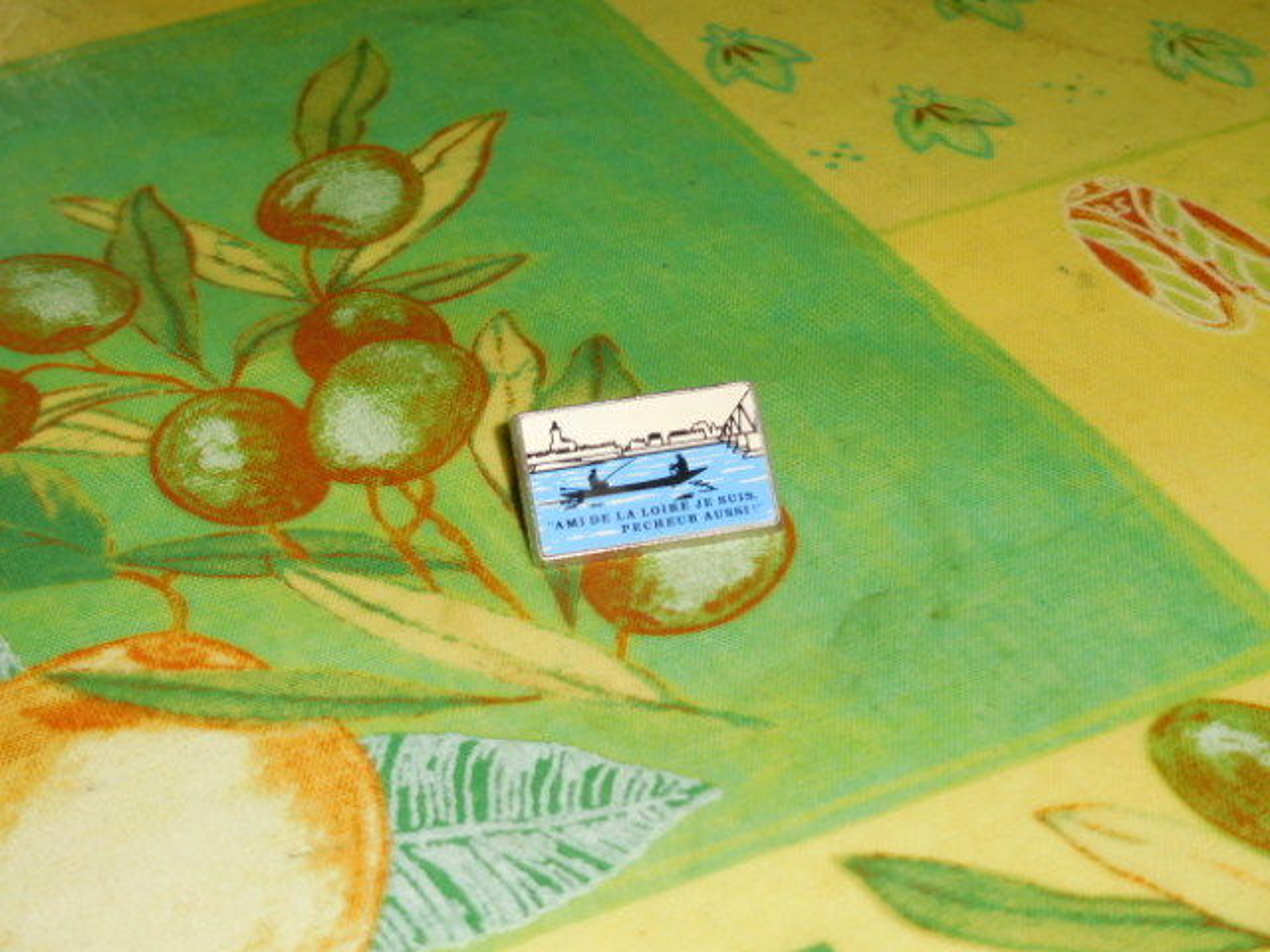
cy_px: 476
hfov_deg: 24.4
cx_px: 635
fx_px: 2935
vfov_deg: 18.4
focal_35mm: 80
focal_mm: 14.3
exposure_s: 1/60
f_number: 9.2
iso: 200
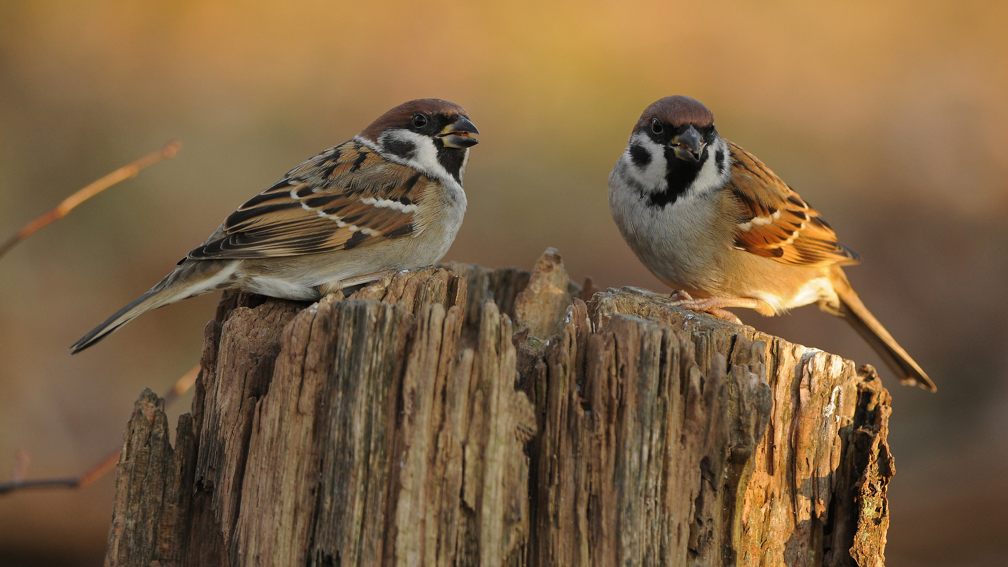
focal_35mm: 472
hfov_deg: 4.6
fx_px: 12617
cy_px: 304
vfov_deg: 2.6
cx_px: 505
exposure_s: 1/250
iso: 400
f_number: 5
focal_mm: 300
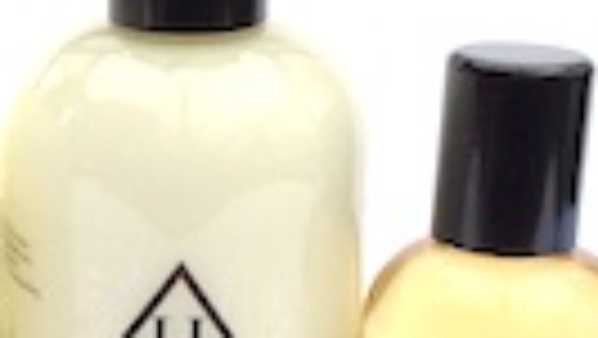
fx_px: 2047
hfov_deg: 16.5
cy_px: 311
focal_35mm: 129
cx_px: 99
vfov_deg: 9.4
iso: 50
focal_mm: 4.28
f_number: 2.4
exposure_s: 1/120
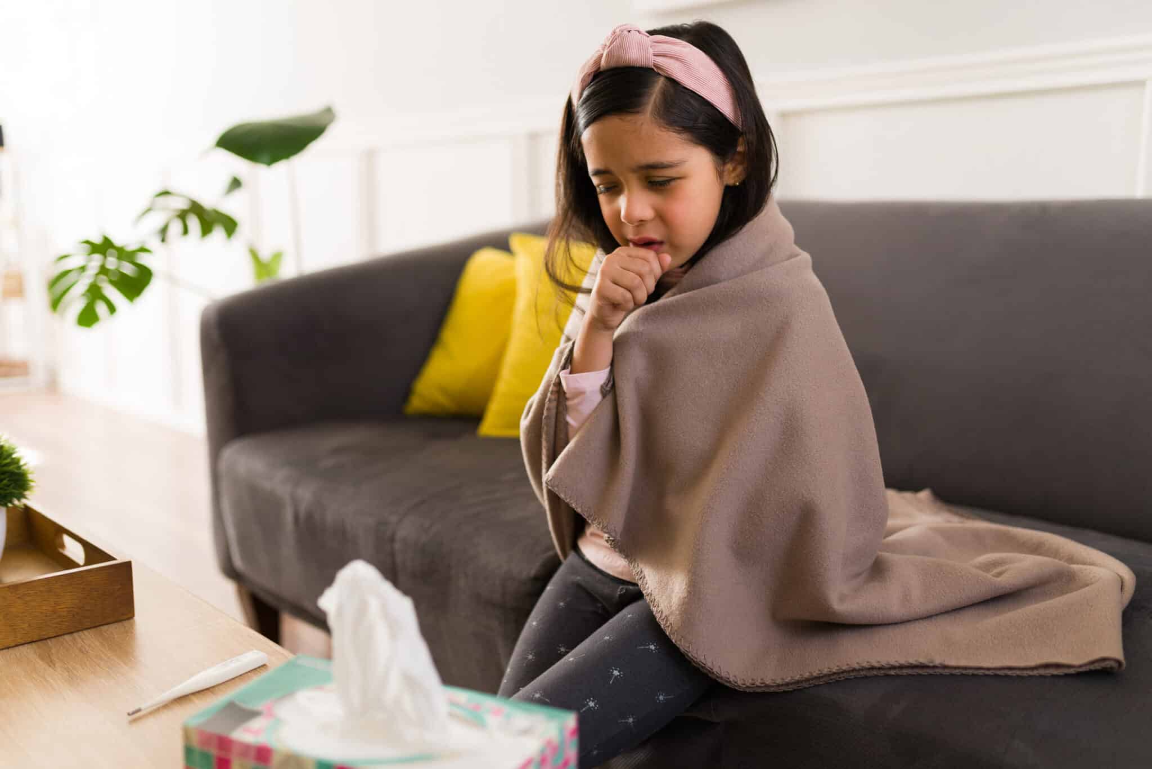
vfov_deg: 37.9
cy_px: 384
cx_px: 576
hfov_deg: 54.4
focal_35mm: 35
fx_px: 1120
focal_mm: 35
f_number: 1.8
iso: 400
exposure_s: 1/160
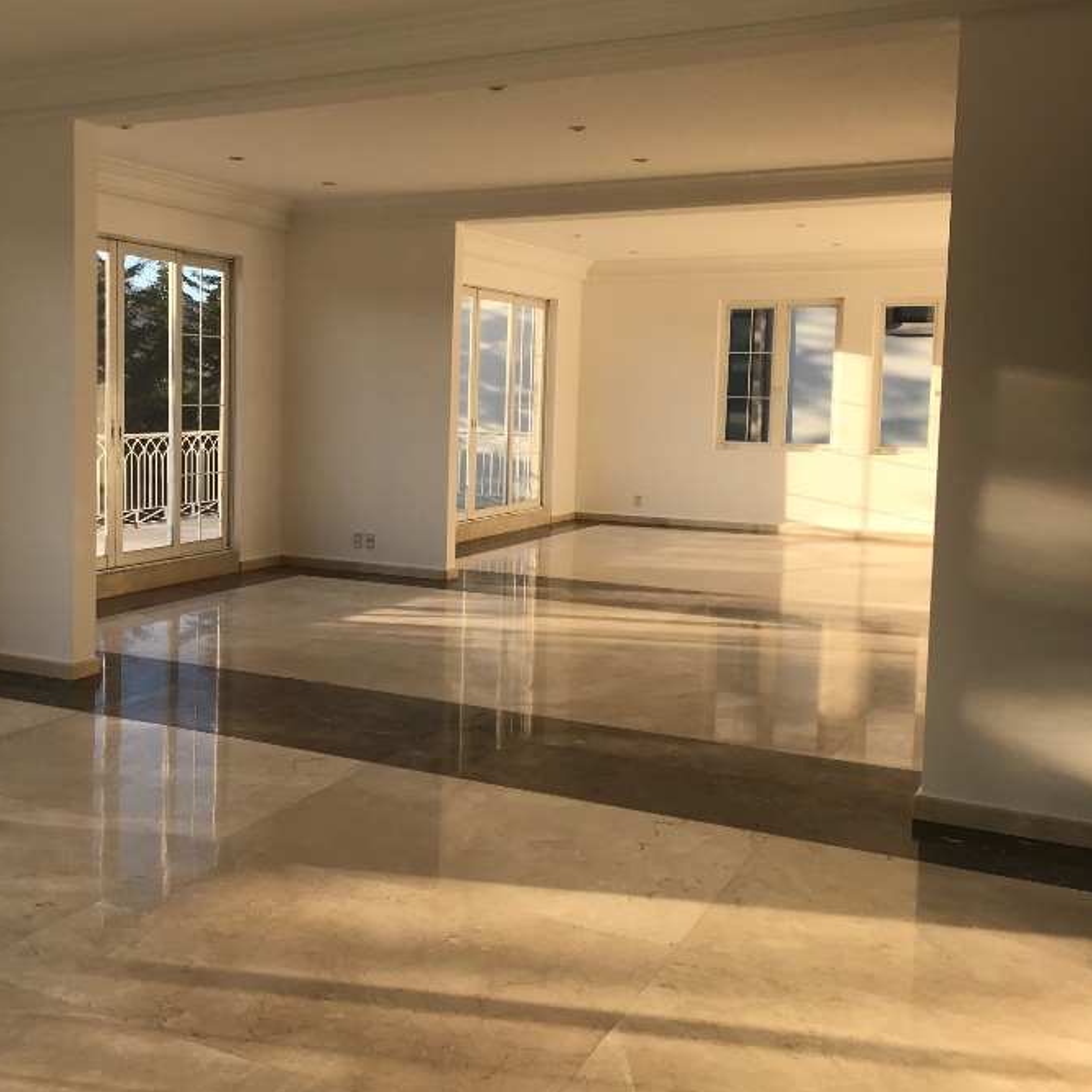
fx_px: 1356
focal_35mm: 38
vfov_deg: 43.8
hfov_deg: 42.7
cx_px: 298
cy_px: 496
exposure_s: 1/587
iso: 20
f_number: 1.8
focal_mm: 3.99
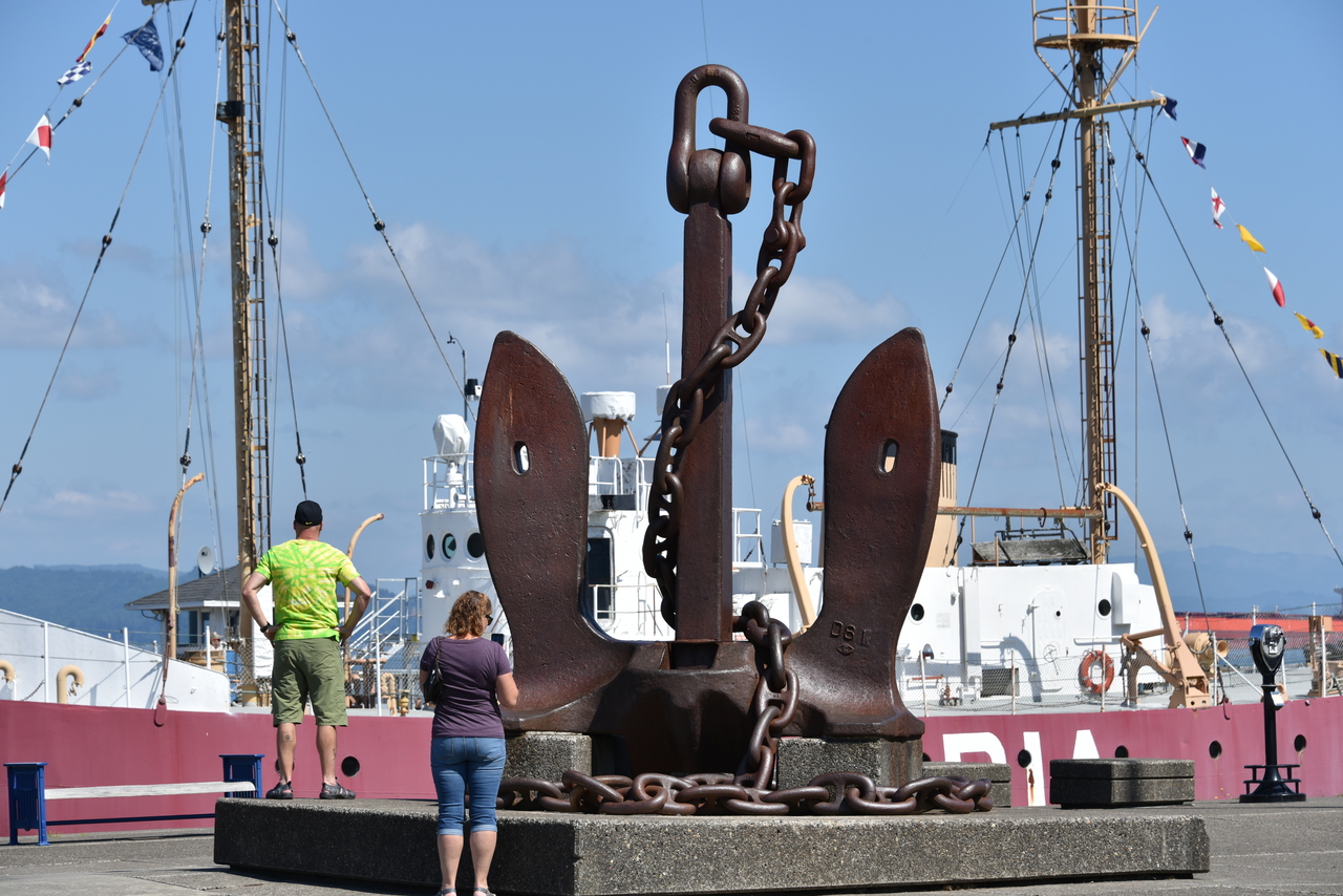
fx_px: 4179
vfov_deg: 12.2
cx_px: 672
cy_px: 448
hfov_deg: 18.3
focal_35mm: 112
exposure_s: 1/320
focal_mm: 112
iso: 100
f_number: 9
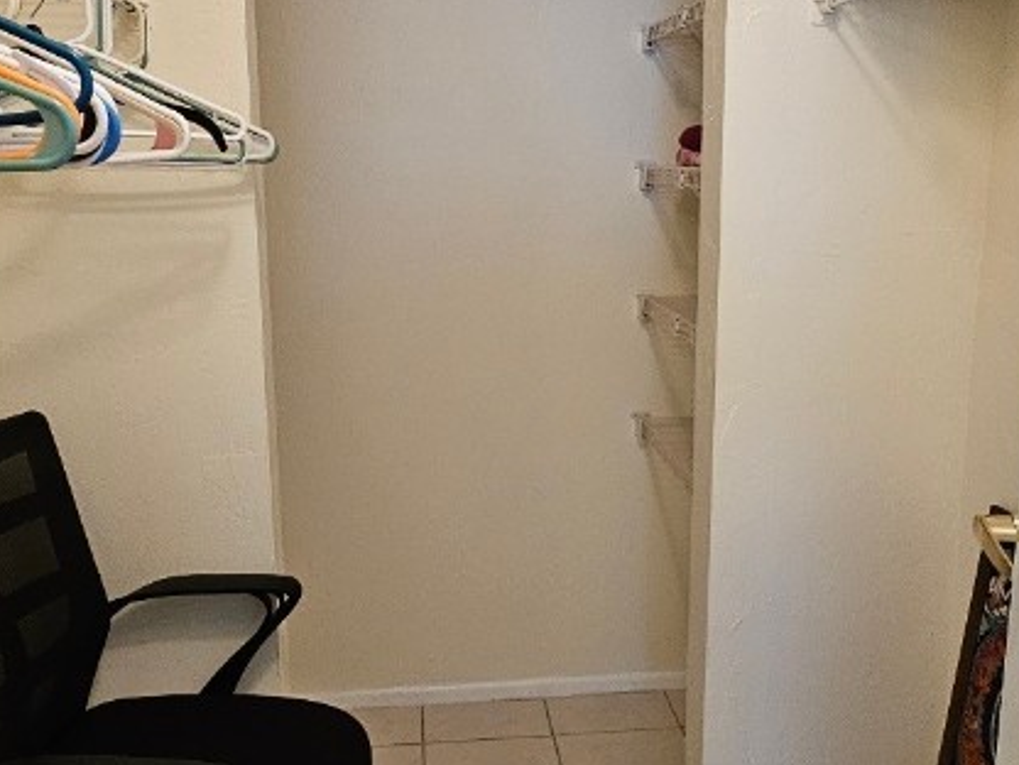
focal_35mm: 32
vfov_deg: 44.1
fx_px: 942
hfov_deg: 56.8
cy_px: 338
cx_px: 487
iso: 400
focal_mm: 2.2
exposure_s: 1/60.2
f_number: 2.2
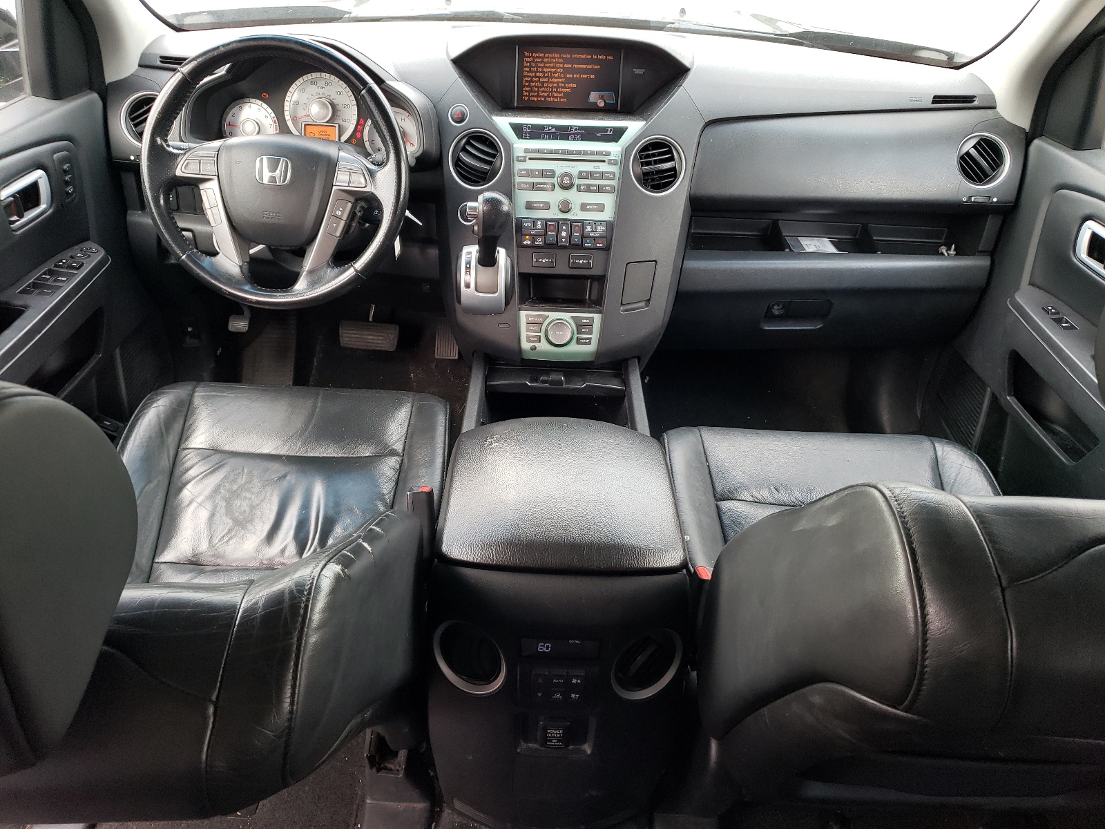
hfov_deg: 67.3
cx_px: 552
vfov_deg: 53.1
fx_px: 830
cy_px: 414
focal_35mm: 26
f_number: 1.5
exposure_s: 1/120
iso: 72
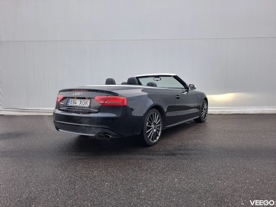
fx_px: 215
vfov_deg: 51.4
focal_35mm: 27
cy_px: 104
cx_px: 138
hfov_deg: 65.3
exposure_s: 1/120
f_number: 1.8
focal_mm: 4
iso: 250
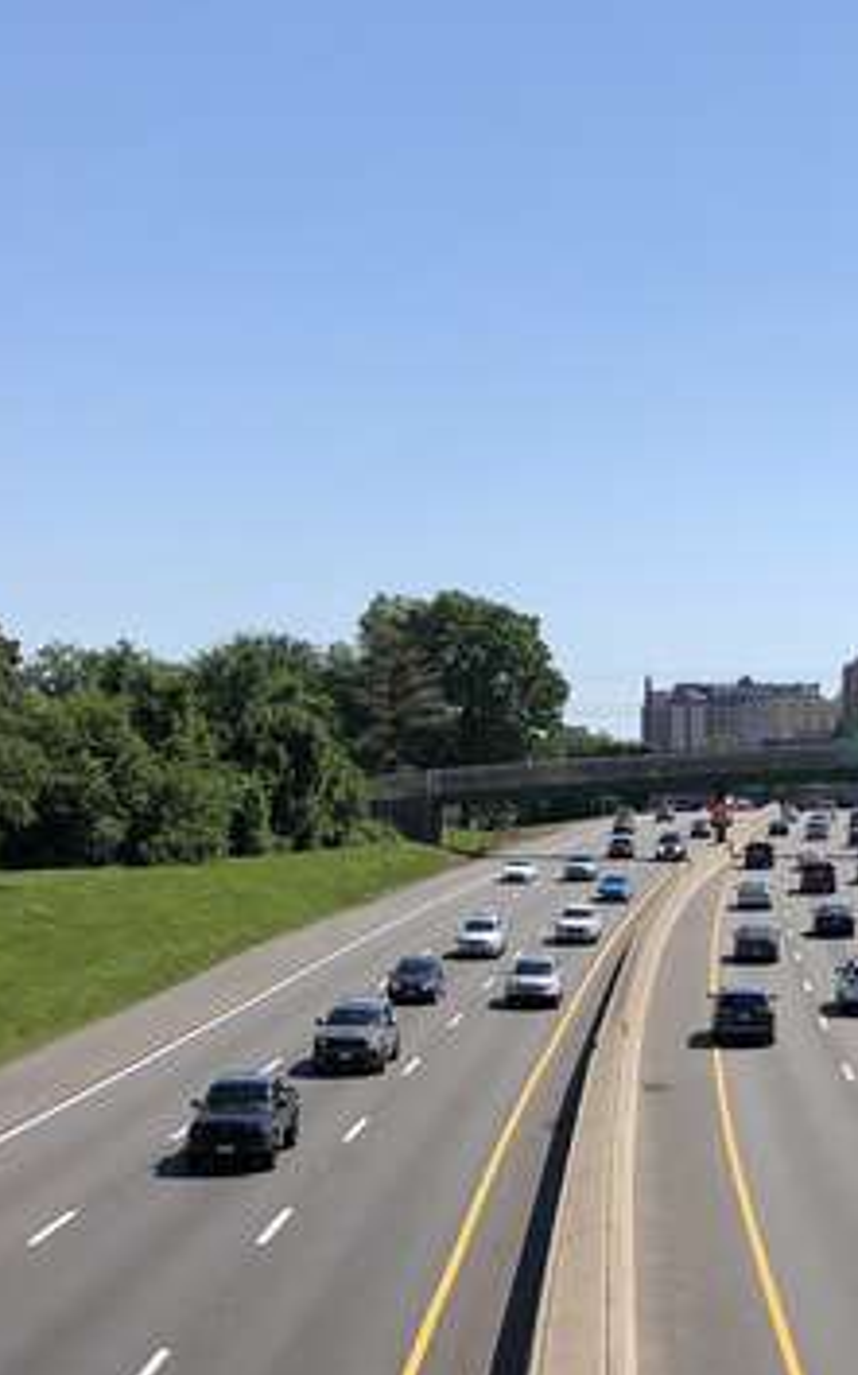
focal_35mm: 67
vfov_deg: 30.5
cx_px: 644
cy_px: 878
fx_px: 2509
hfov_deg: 19.3
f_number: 1.8
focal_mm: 4
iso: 20
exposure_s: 1/2558
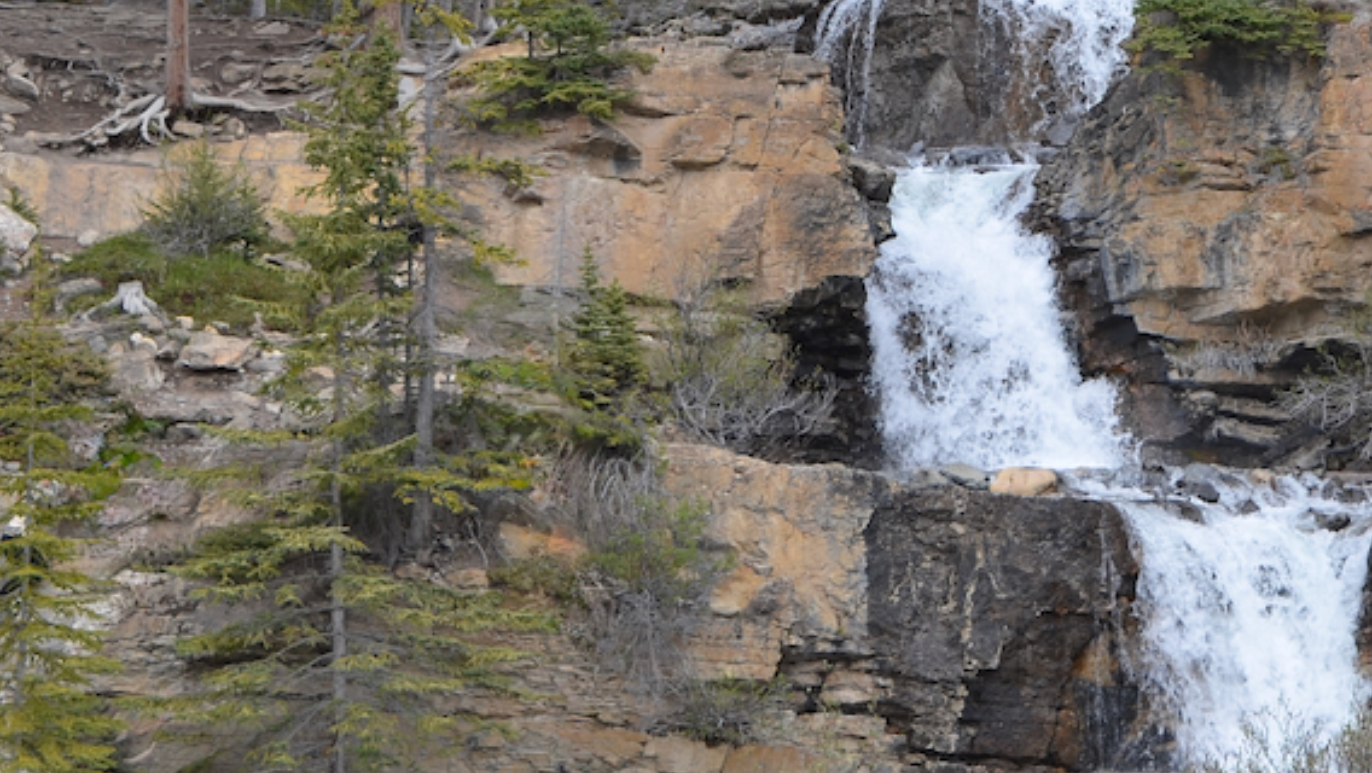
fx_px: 3858
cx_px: 1143
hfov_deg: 19.9
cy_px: -176
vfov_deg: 11.2
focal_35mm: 106
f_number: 7.1
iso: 100
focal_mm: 30
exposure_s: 1/200
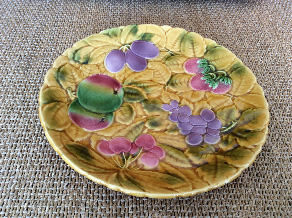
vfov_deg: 44.1
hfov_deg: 56.9
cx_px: 146
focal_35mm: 32
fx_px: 270
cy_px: 109
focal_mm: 3.3
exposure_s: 1/25
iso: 50
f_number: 2.4
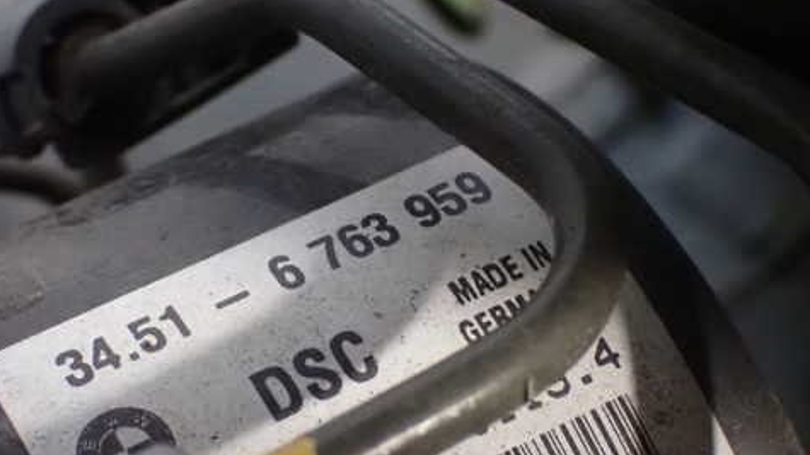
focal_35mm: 106
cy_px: 256
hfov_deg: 20.2
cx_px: 367
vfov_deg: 11.4
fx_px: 2276
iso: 1600
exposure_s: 1/40
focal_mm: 13.65
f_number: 4.1
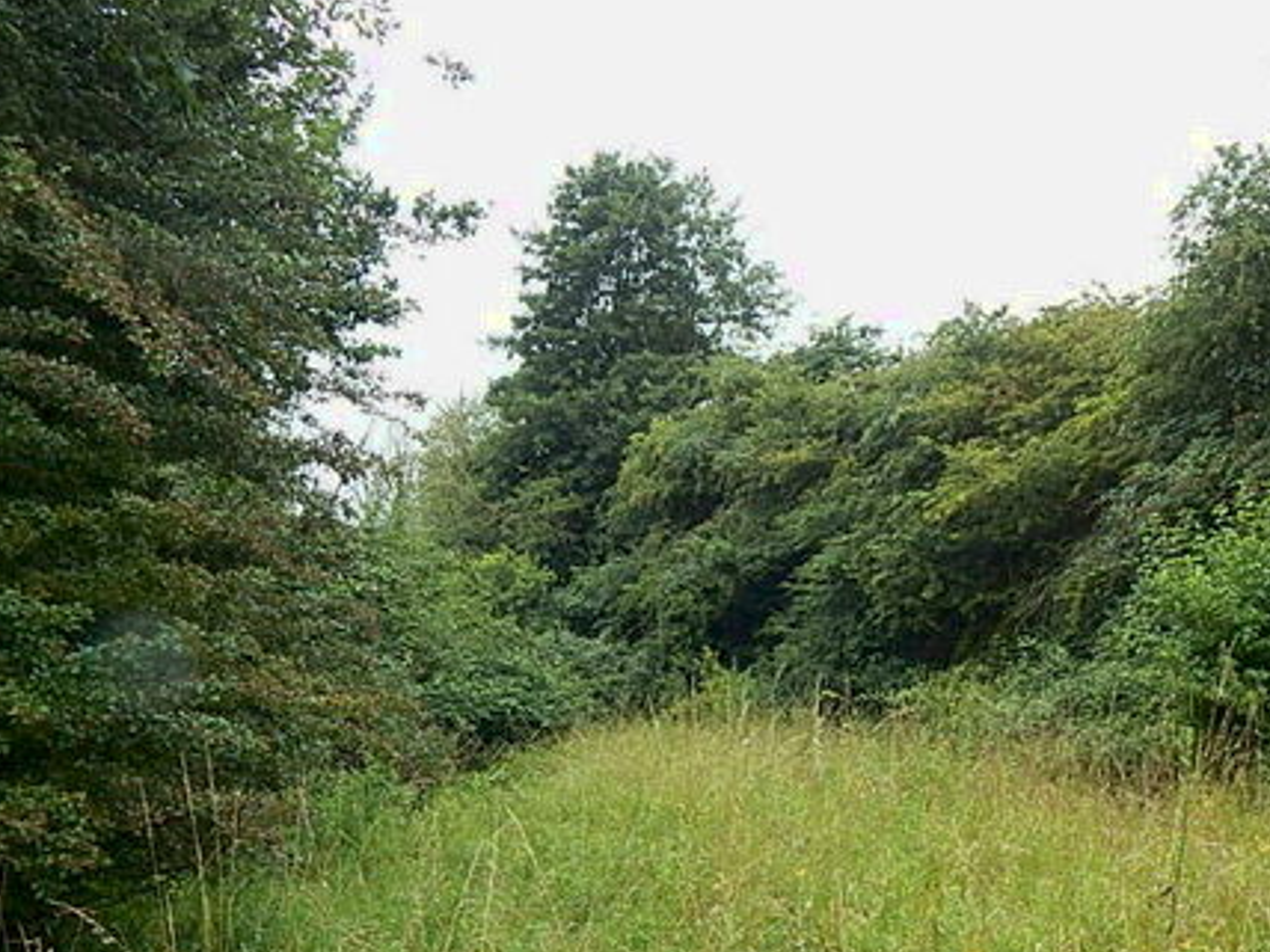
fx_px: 1321
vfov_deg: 39.1
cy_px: 654
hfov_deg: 51.2
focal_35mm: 36
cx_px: 706
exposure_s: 1/250
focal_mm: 4
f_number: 3
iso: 125
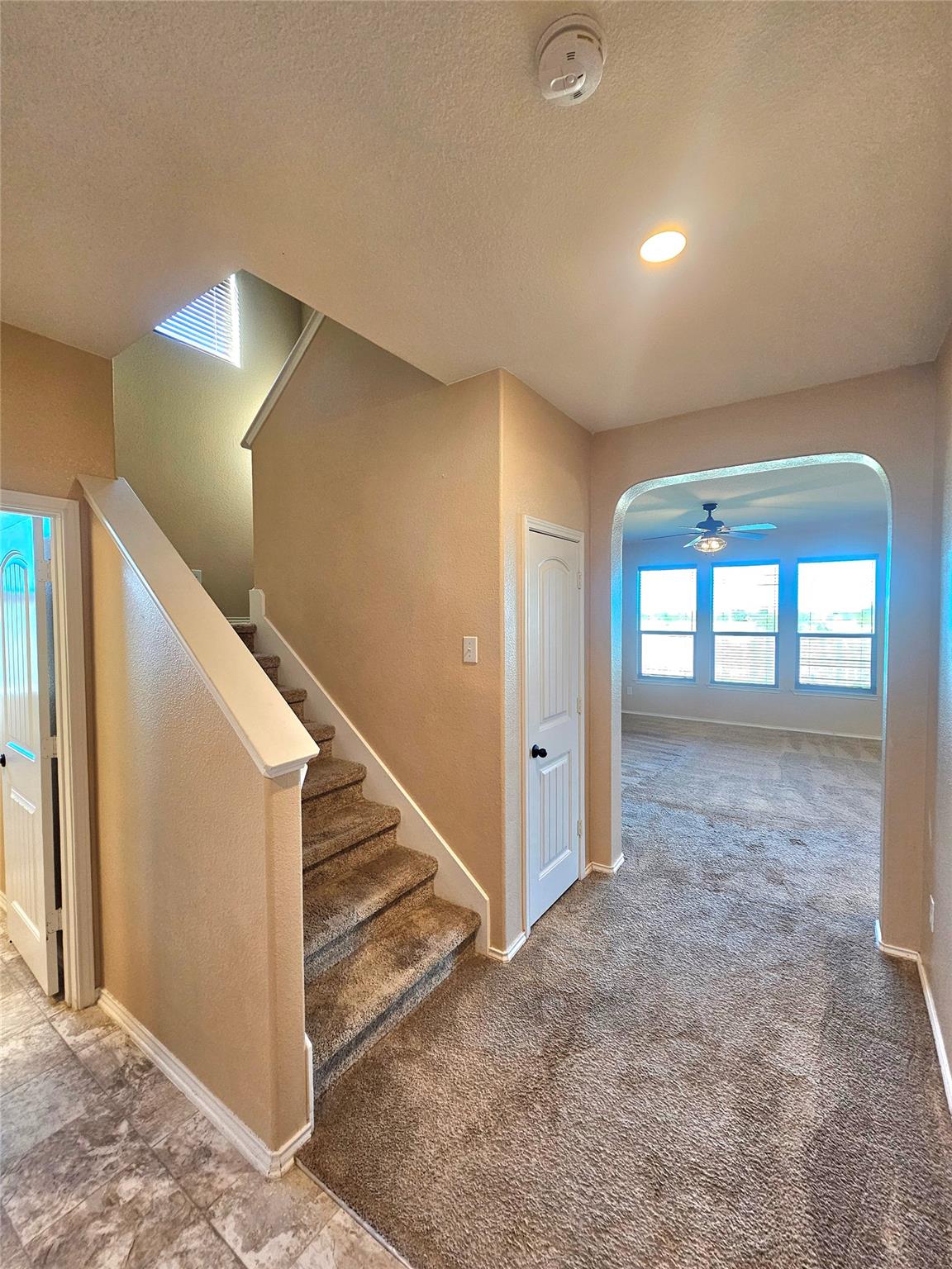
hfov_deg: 89.9
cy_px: 634
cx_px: 476
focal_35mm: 13
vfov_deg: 106.2
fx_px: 477
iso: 200
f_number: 2.2
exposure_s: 1/60.2
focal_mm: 2.2
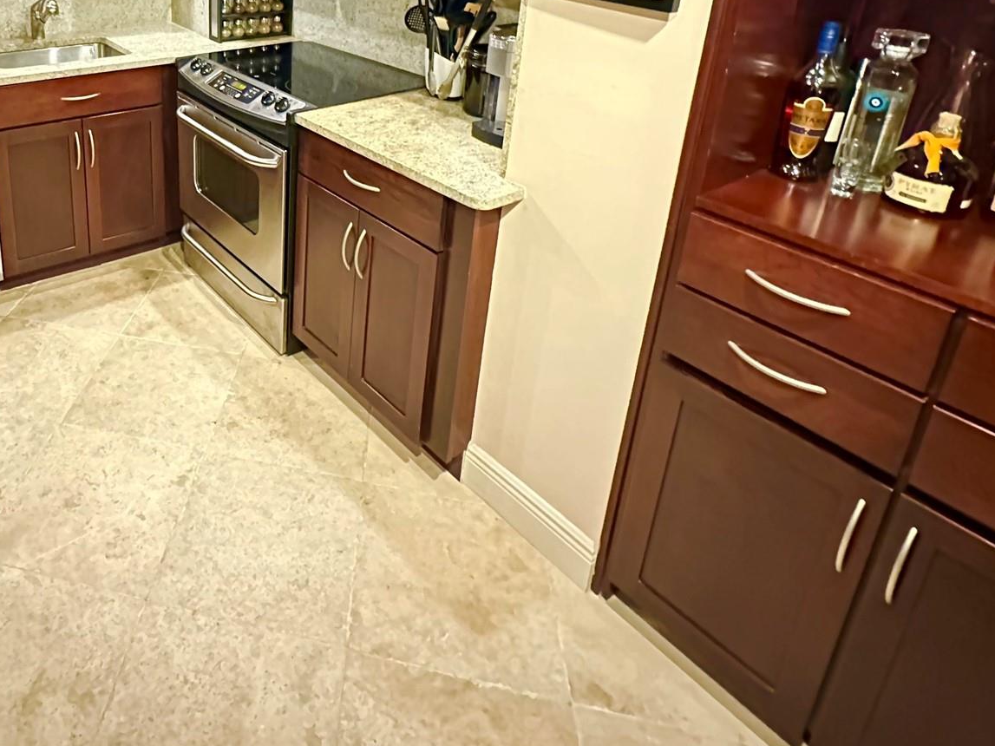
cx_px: 256
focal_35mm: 25
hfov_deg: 65.4
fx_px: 719
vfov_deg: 49.9
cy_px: 101
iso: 2000
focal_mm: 2.22
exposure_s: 1/24
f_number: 2.2
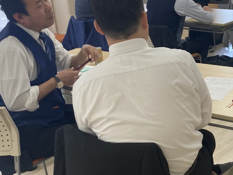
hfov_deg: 28.2
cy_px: 77
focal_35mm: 65
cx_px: 229
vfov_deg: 22.6
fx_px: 437
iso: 80
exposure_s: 1/120
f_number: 1.8
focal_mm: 3.99
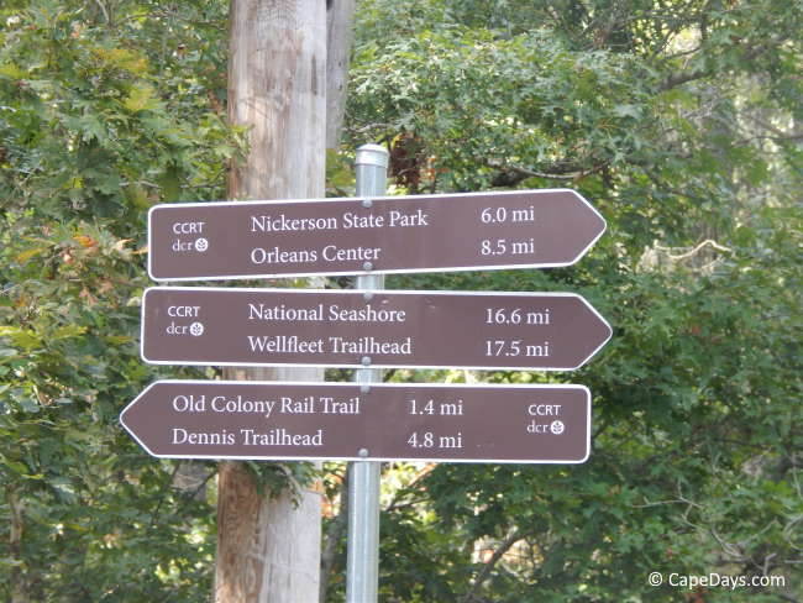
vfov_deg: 6.4
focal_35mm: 234
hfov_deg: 8.5
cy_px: 302
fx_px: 5430
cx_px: 402
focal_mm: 41.7
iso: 125
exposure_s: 1/50
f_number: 5.6
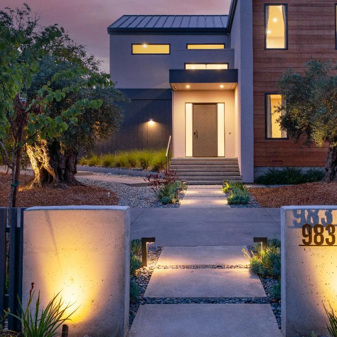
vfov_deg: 43.8
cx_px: 209
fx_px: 419
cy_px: 145
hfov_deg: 43.5
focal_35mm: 38
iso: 250
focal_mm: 22
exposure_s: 1
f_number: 9
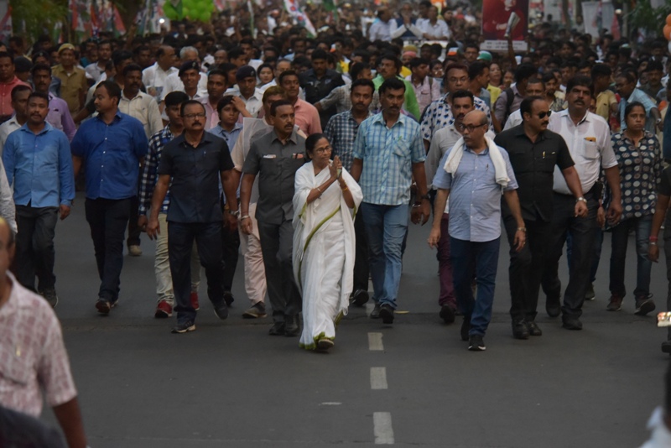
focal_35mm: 180
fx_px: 3356
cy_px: 224
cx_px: 336
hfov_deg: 11.4
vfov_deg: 7.6
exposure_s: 1/320
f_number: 5
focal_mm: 180
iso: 6400
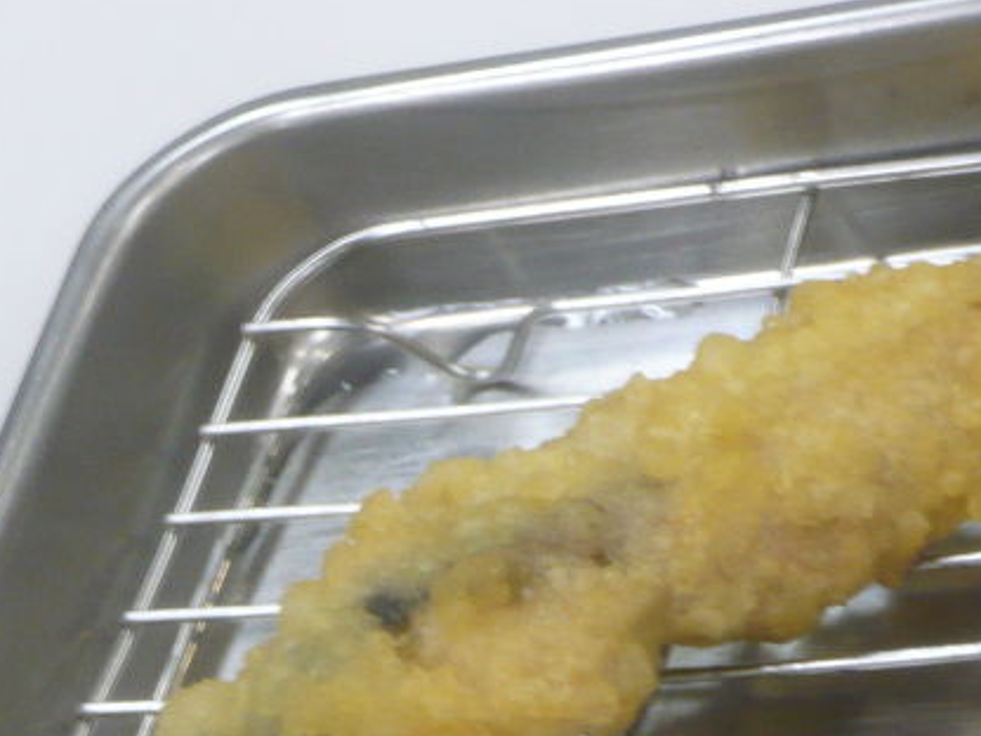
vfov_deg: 8.0
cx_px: 733
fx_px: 5271
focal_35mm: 186
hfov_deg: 10.6
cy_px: 520
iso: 200
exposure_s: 1/15
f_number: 5
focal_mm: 13
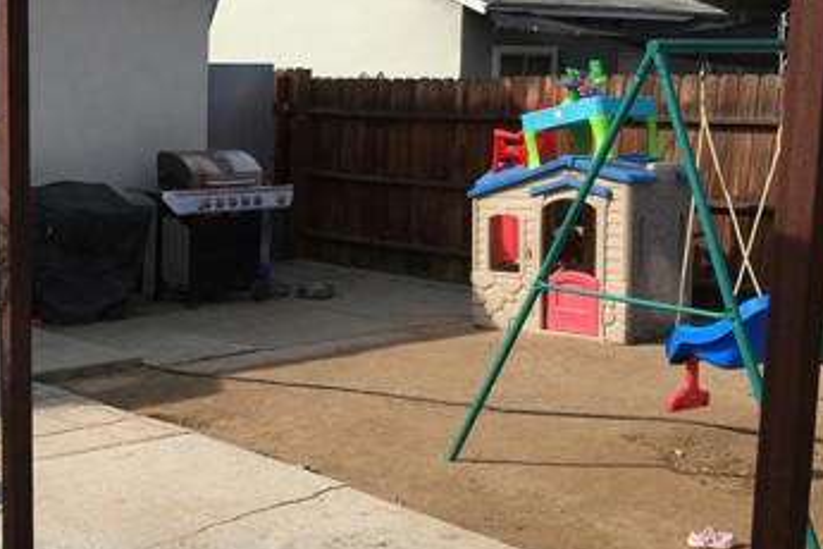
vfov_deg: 24.2
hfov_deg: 33.7
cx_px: 83
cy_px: 263
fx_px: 1280
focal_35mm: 56
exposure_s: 1/1115
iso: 25
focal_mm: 4.15
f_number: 2.2
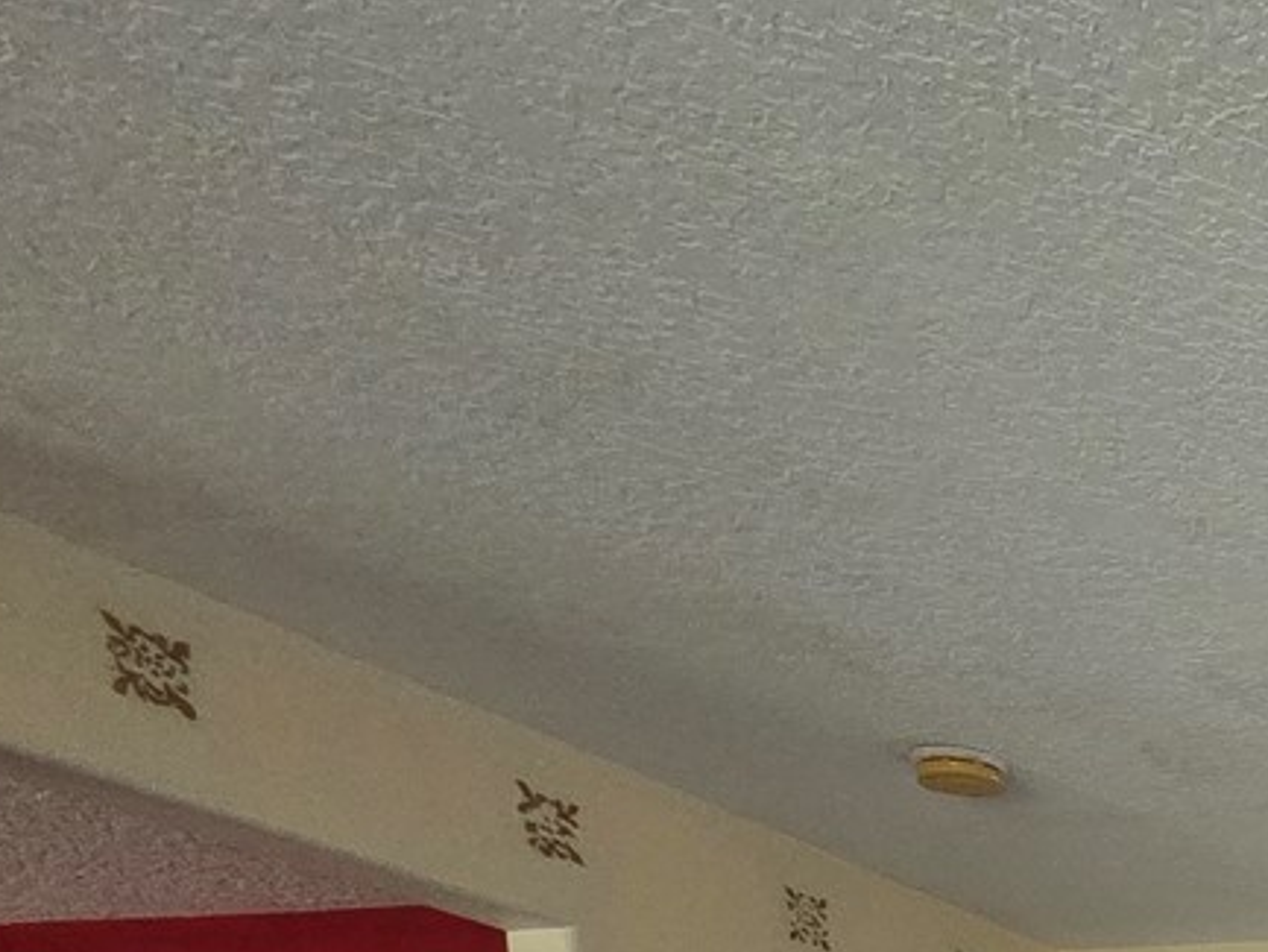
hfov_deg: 22.8
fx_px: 1759
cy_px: 1635
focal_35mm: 48
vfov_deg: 21.7
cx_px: 2252
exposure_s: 1/60
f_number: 2.2
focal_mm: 2.2
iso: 320
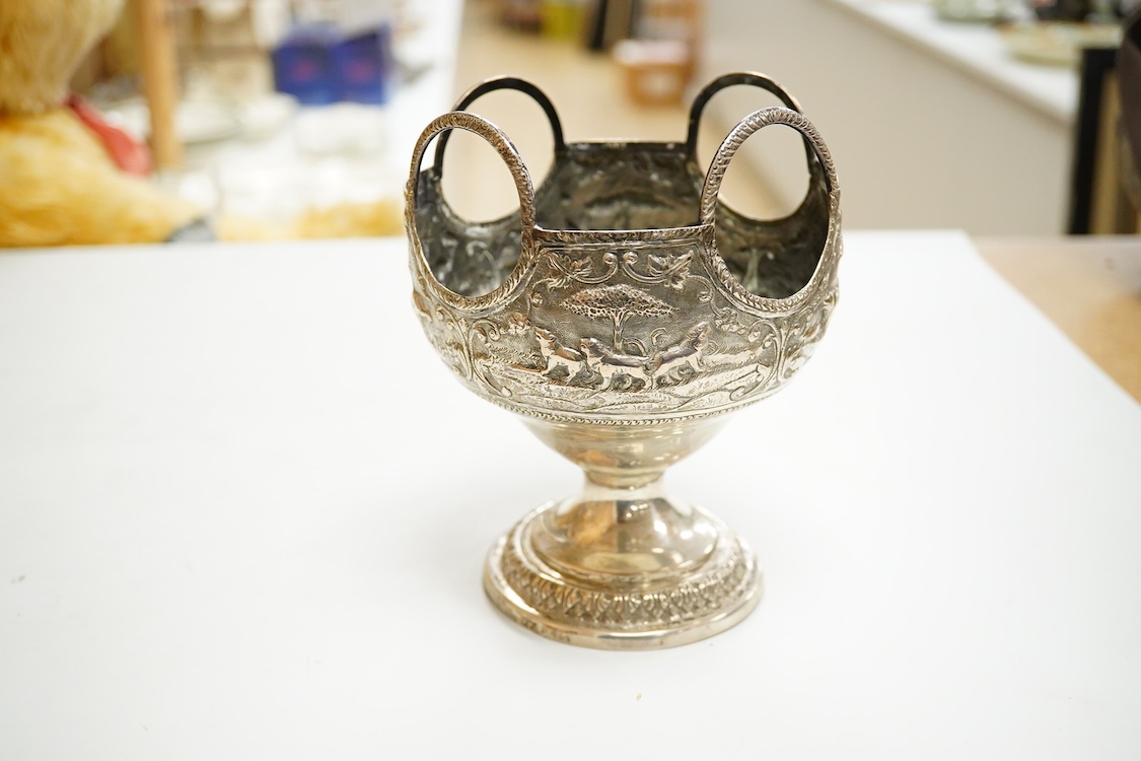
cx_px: 570
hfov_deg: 43.6
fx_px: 1426
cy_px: 380
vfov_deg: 29.9
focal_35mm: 45
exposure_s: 1/200
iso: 2500
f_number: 6.3
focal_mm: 30
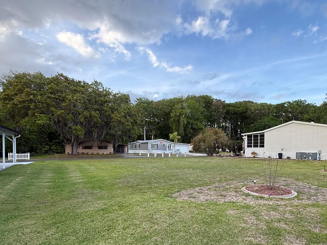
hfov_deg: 81.0
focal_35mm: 20
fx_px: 189
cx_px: 192
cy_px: 153
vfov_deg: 65.0
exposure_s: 1/235
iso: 64
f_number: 2.2
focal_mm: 2.22
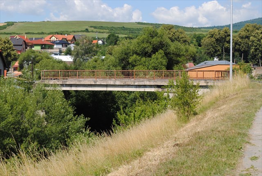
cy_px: 88
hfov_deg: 24.6
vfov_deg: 16.6
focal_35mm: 82
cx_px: 131
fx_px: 602
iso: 100
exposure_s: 1/250
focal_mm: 55
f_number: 8
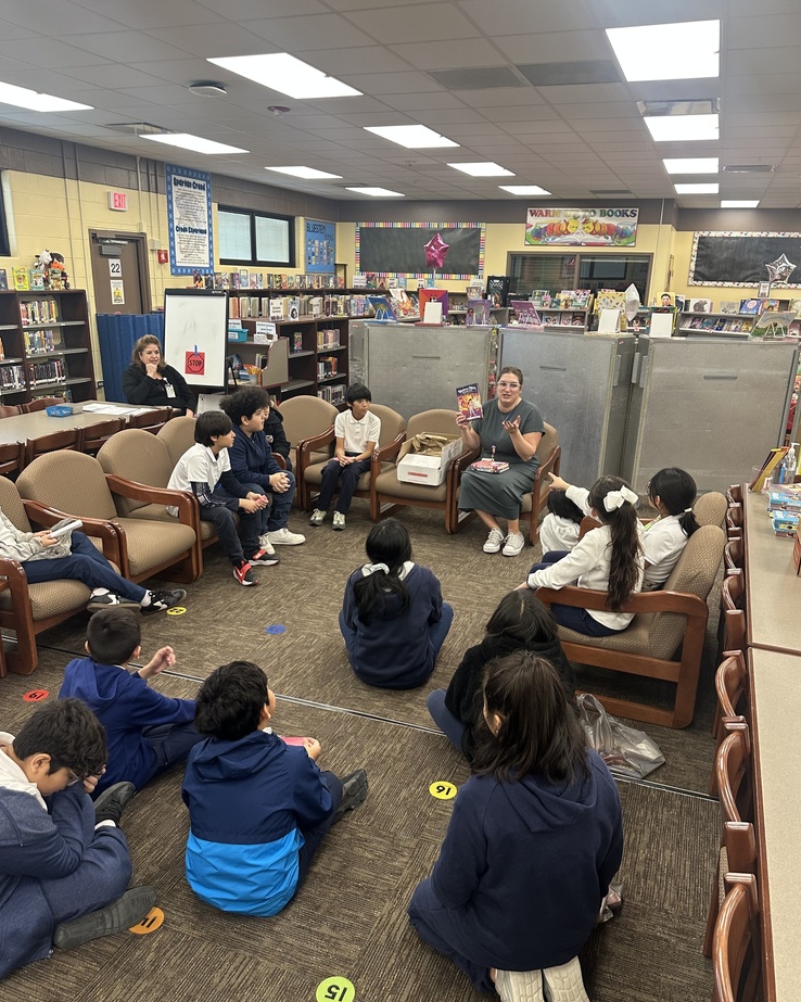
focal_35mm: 26
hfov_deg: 54.9
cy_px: 528
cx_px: 412
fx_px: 771
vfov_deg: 66.0
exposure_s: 1/60
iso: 160
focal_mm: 6.86
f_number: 1.78
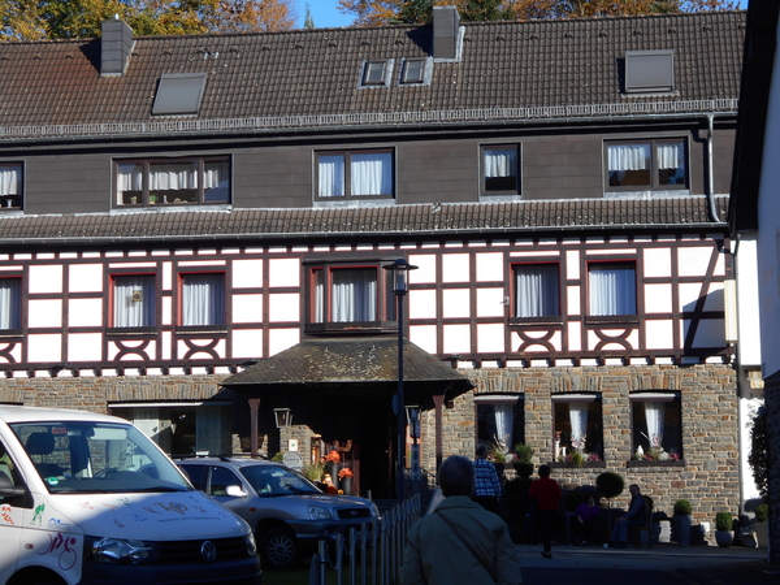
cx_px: 390
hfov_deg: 22.8
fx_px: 1938
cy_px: 292
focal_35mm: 86
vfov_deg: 17.2
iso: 80
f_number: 6.3
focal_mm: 15.4
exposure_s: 1/250
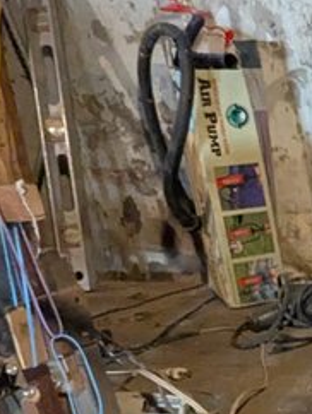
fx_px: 732
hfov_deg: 16.5
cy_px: 365
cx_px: 668
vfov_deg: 30.4
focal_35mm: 61
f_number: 2.2
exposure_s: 1/24
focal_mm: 1.95
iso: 1205
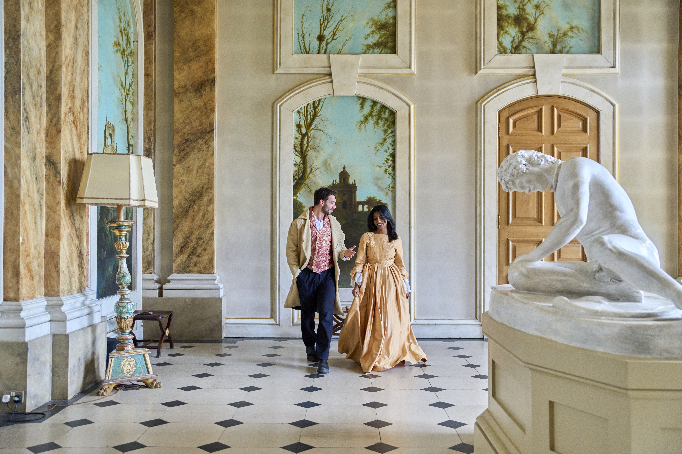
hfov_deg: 54.4
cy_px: 227
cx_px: 341
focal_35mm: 35
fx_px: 663
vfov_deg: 37.9
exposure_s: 1/400
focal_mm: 35
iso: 3200
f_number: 2.8
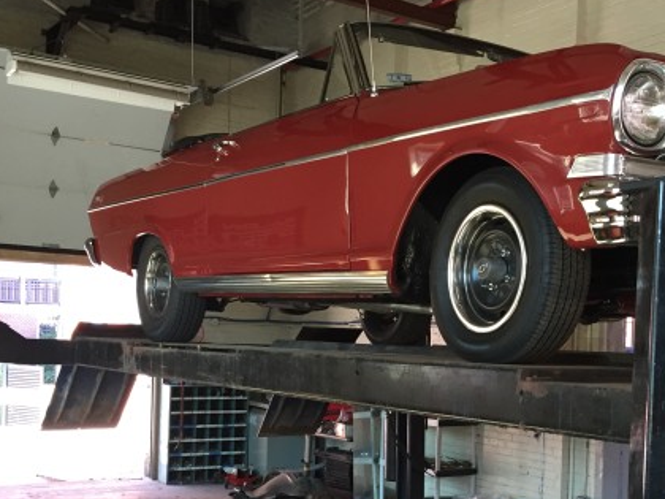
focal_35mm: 49
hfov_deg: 38.5
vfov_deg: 29.4
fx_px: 941
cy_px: 354
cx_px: 442
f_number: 2.2
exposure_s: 1/30
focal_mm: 4.15
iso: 50
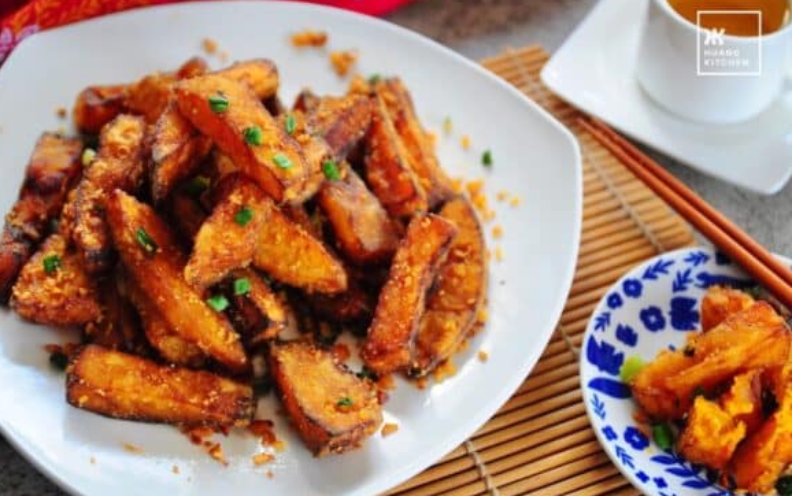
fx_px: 1501
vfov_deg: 18.8
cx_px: 393
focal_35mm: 70
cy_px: 247
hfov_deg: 29.6
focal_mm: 45
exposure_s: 1/750
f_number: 2.8
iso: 800
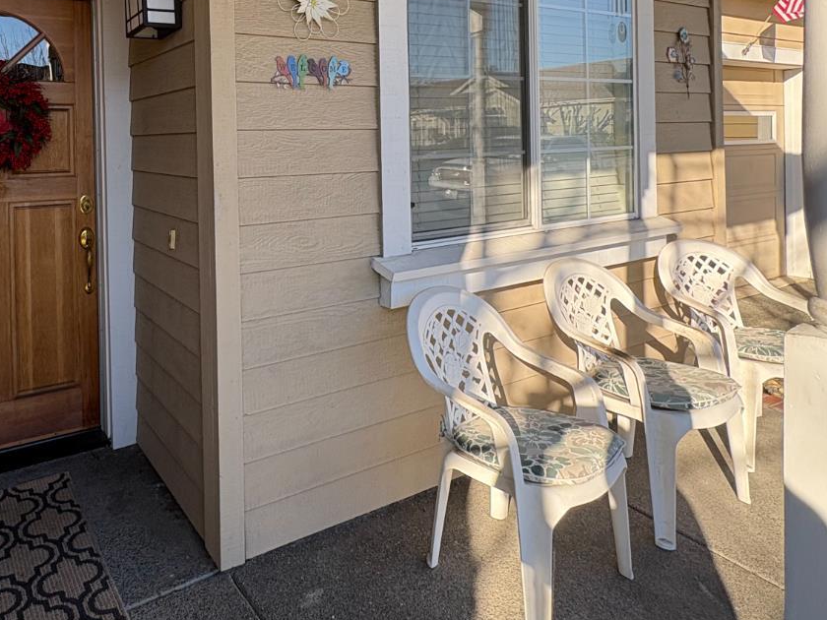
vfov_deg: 52.1
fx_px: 597
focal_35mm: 25
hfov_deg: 66.0
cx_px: 227
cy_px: 144
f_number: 2.2
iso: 64
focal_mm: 2.22
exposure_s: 1/373
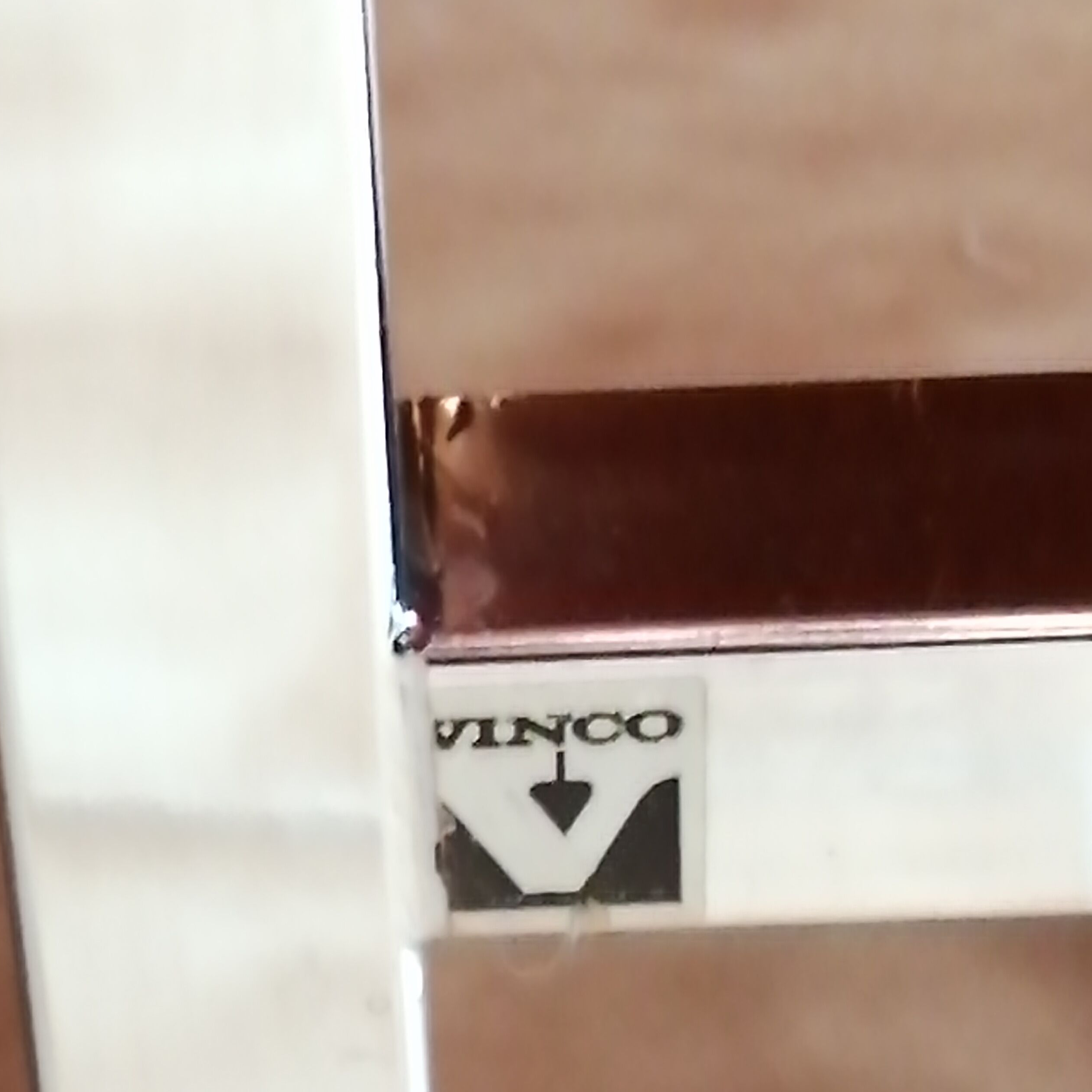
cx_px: 583
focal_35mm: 152
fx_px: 5425
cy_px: 852
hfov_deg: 11.5
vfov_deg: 11.5
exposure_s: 1/15
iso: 800
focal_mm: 3.46
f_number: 1.8
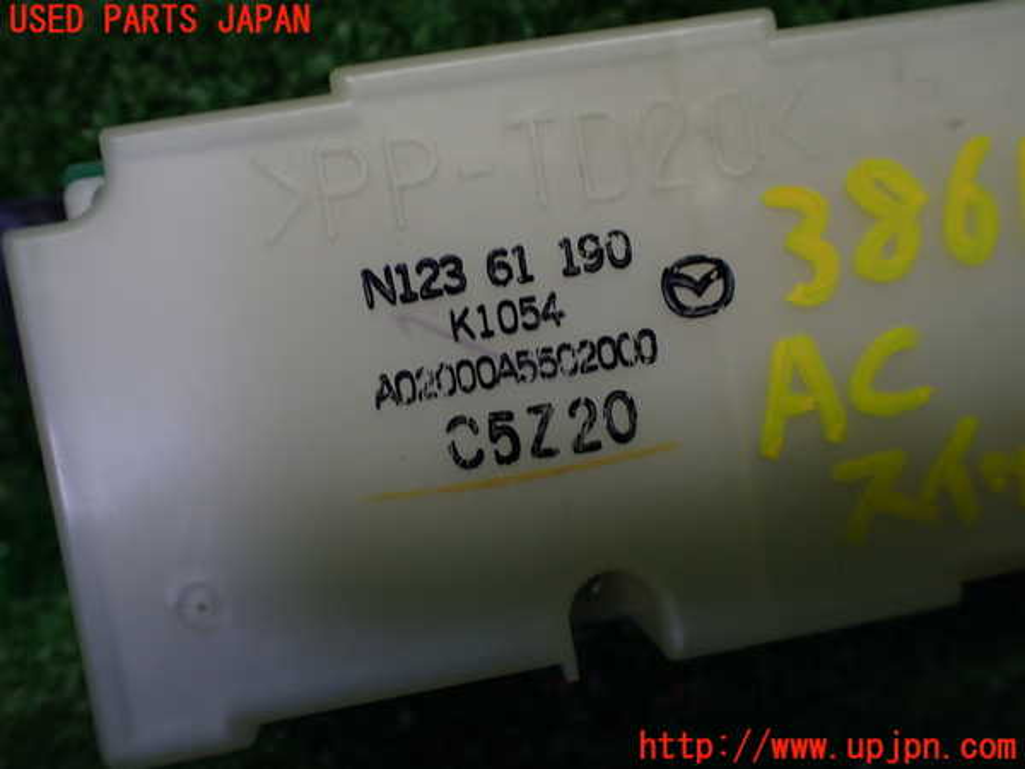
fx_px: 888
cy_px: 384
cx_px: 512
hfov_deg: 60.0
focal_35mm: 30
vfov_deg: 46.8
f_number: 2.3
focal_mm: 5.4
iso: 200
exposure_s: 1/125
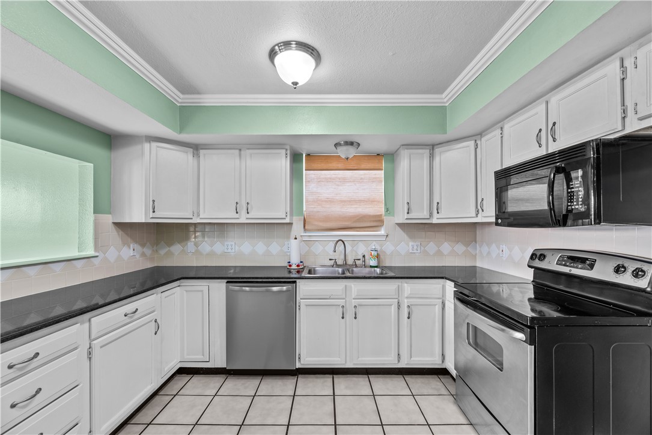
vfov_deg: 81.2
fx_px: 254
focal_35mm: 14
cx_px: 326
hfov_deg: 104.2
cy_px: 218
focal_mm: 14
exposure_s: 1/2
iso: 250
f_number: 10
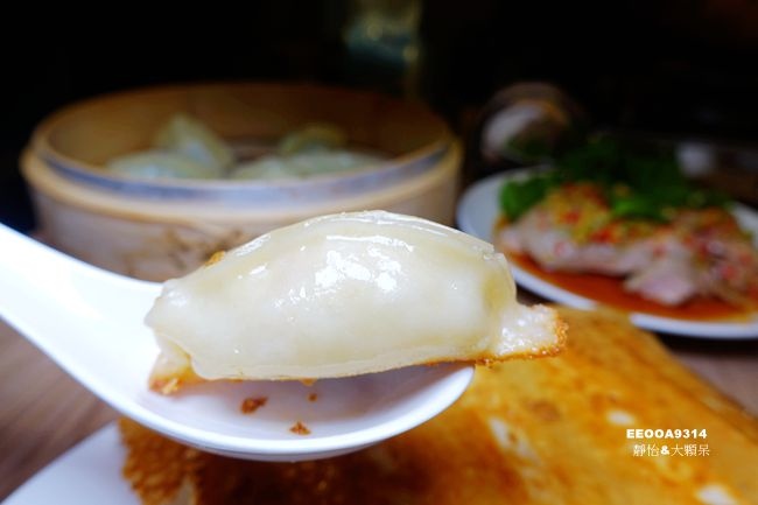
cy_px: 252
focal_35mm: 24
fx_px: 505
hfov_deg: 73.8
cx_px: 379
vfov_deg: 53.1
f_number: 4
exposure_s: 1/80
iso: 125
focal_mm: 8.8
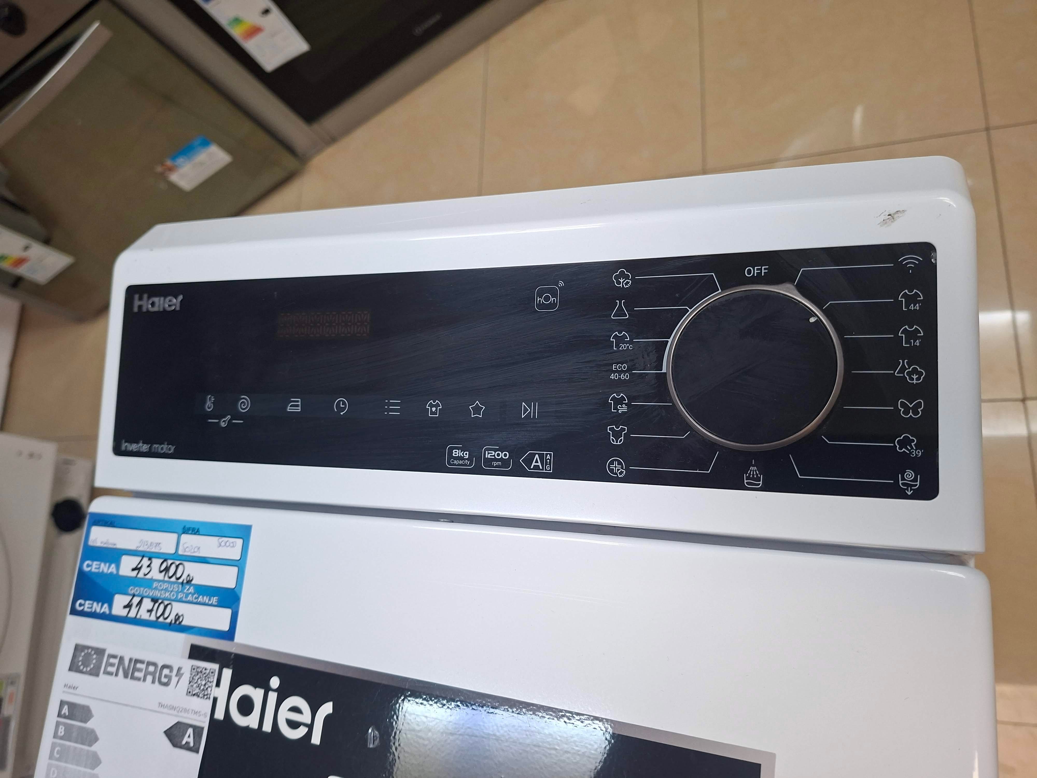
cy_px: 389
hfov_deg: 73.9
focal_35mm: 23
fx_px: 689
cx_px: 518
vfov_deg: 58.9
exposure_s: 1/100
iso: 250
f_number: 1.8
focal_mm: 5.54
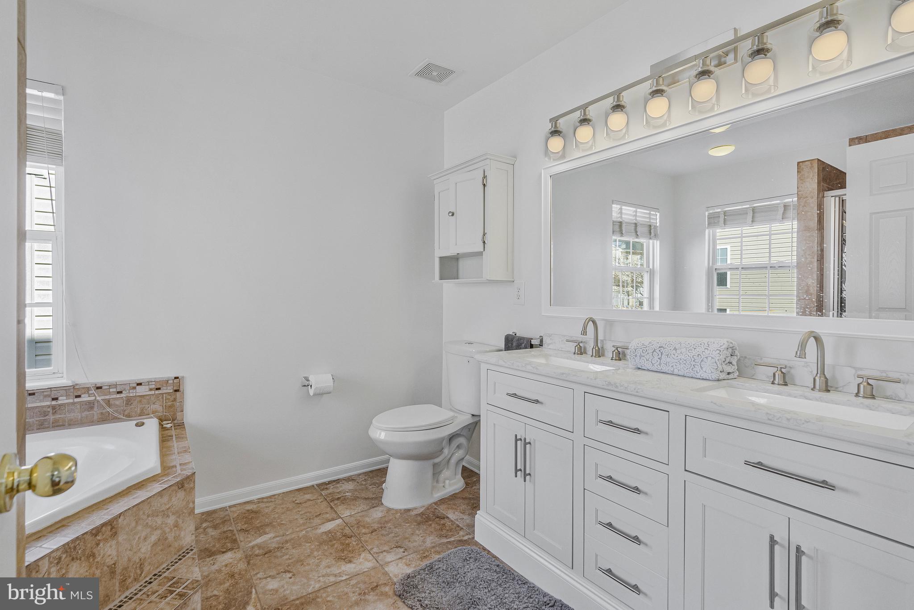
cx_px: 457
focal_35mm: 16
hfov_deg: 96.7
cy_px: 305
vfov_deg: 73.8
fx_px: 406
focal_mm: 16
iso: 1250
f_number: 7.1
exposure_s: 1/200
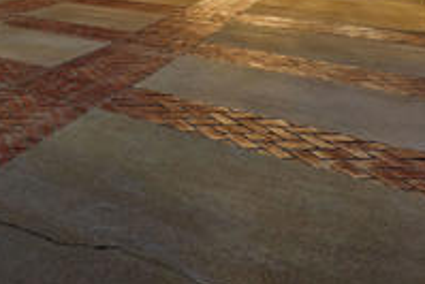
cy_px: -86
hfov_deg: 35.1
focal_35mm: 45
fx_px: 532
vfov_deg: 25.6
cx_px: -77
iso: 400
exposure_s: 8
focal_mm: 14
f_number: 8
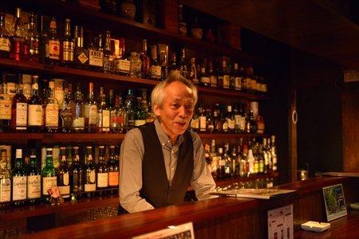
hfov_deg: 50.7
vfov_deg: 35.1
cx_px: 180
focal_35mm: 38
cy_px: 120
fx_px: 379
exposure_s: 1/30
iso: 4000
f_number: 2.8
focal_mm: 38
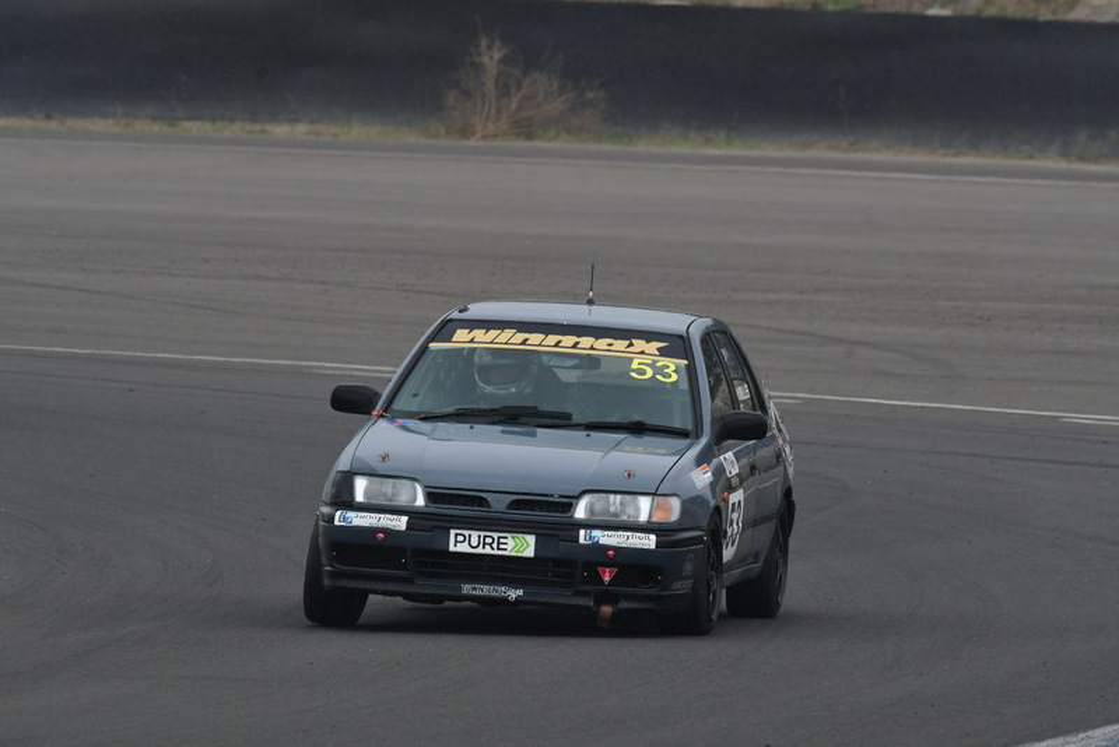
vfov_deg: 1.8
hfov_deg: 2.7
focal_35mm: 750
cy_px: 374
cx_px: 560
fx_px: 23320
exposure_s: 1/640
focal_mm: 500
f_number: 11
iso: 640
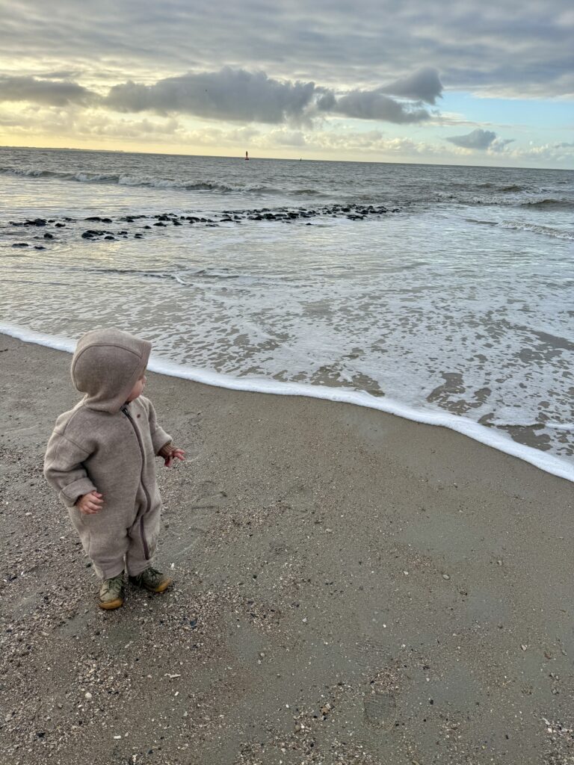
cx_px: 287
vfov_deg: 71.6
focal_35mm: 24
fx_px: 531
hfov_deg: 56.8
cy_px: 382
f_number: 1.78
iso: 80
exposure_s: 1/1192
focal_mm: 6.76
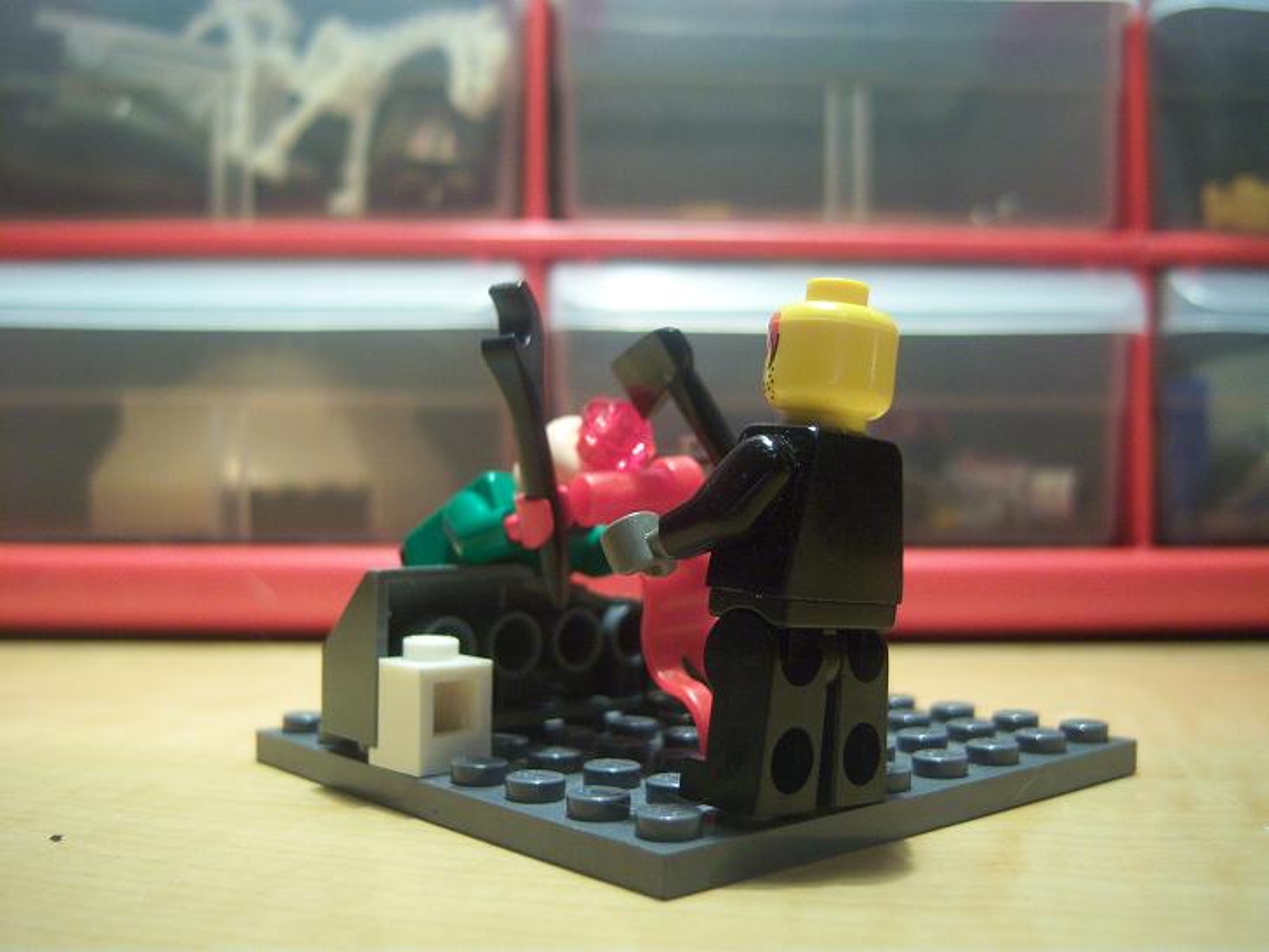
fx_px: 1320
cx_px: 634
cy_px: 476
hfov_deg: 51.3
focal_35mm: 36
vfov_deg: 39.7
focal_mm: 7.5
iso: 160
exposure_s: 1/25
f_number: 2.8
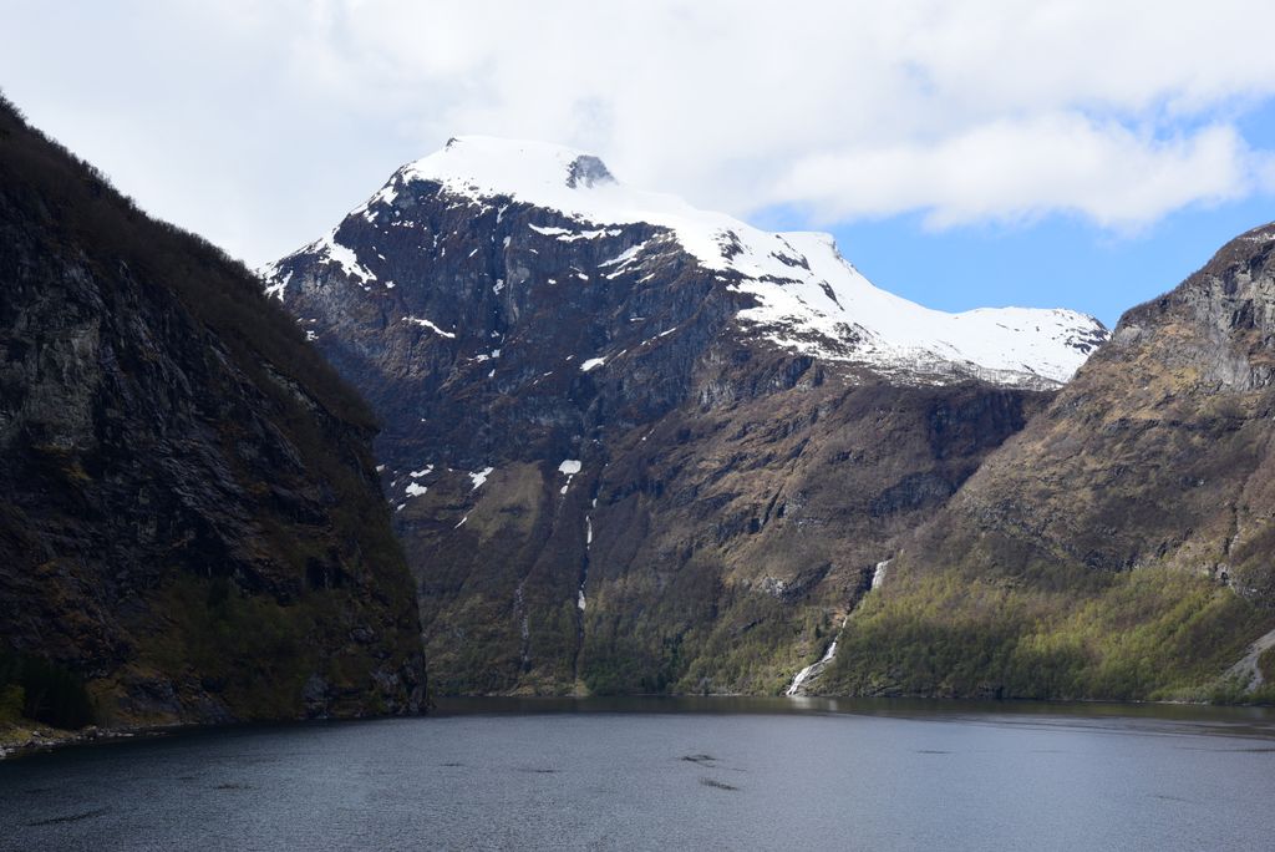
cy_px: 426
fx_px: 1949
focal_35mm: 55
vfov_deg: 24.7
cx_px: 638
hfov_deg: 36.2
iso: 200
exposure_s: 1/320
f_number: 9
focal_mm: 55
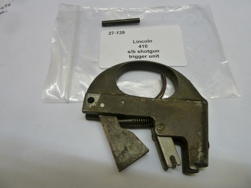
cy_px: 94
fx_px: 181
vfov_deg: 54.9
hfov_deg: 69.4
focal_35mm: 25
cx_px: 126
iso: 400
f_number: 3.3
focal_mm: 4.1
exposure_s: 1/30
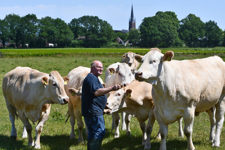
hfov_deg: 19.5
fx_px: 656
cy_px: 75
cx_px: 112
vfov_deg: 13.0
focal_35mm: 105
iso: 160
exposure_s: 1/500
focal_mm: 70
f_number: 8
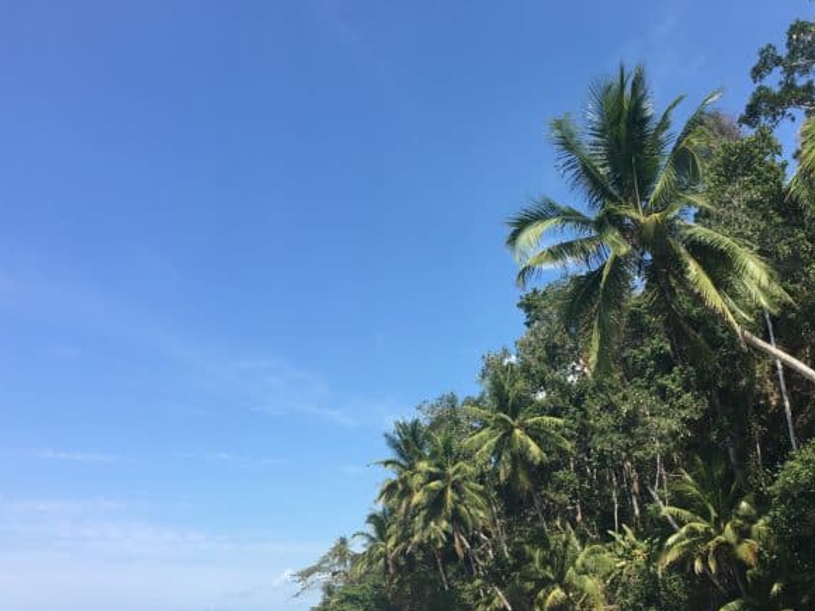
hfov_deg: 46.4
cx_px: 509
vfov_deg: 35.7
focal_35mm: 40
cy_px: 398
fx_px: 942
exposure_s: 1/1241
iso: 25
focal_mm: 4.15
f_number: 2.2
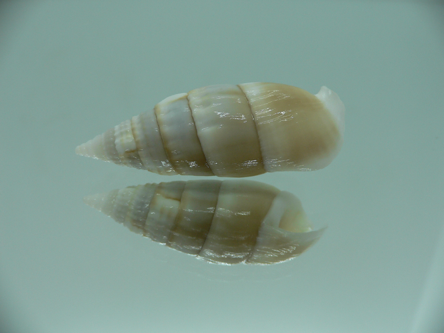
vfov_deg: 40.7
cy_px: 166
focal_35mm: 35
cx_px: 222
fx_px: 449
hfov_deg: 52.6
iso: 80
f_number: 2.8
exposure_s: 1/80
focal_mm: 4.6
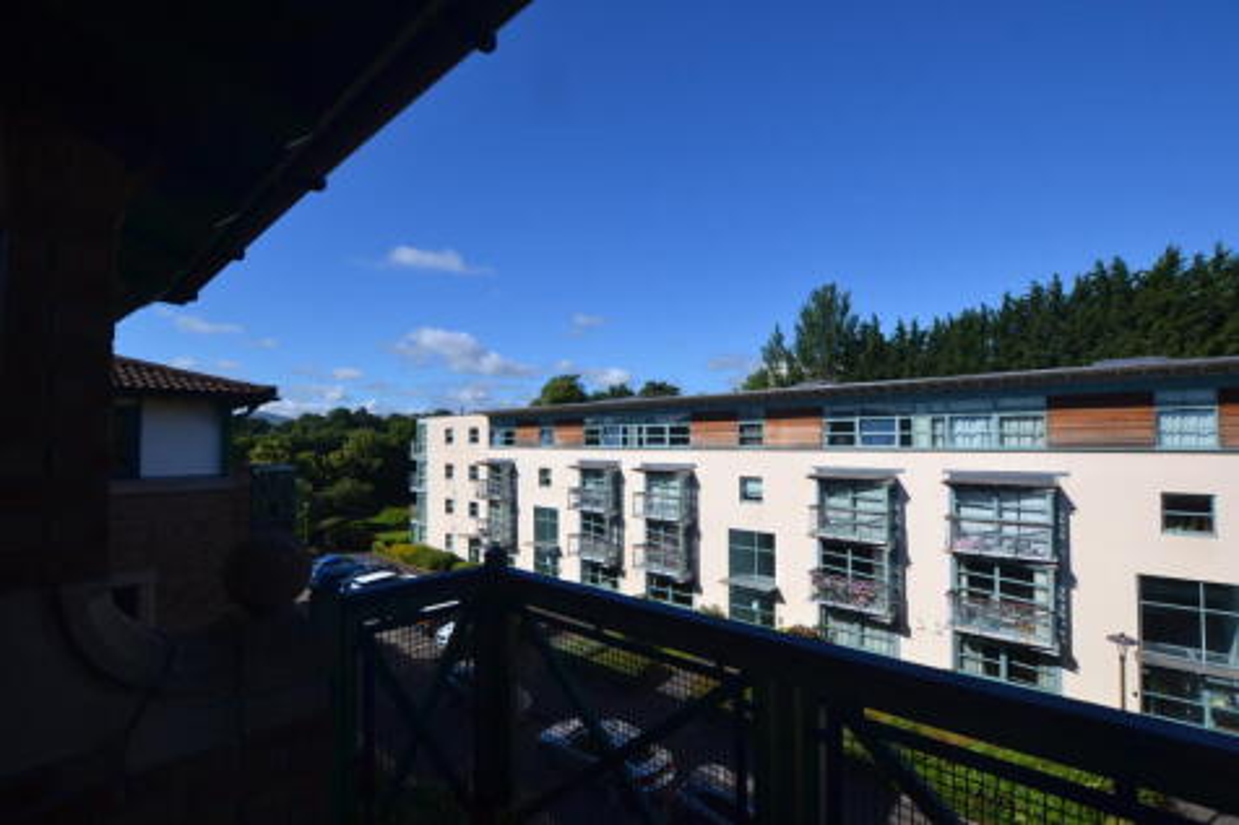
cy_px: 412
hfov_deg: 100.4
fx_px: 516
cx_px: 620
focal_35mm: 15
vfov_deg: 77.3
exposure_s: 1/250
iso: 100
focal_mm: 10
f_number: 8
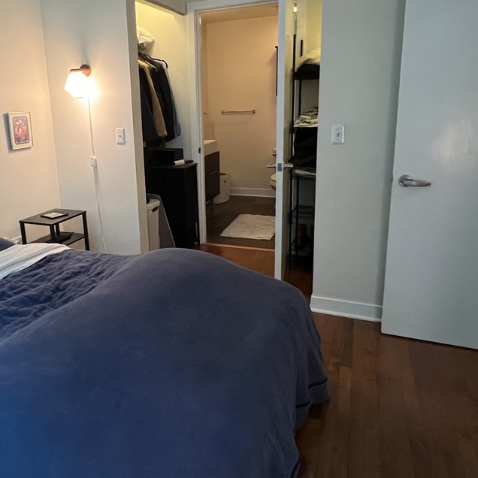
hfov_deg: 60.1
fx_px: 406
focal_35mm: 26
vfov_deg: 60.7
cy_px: 207
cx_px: 177
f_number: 1.8
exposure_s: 1/60
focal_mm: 1.57
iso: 640
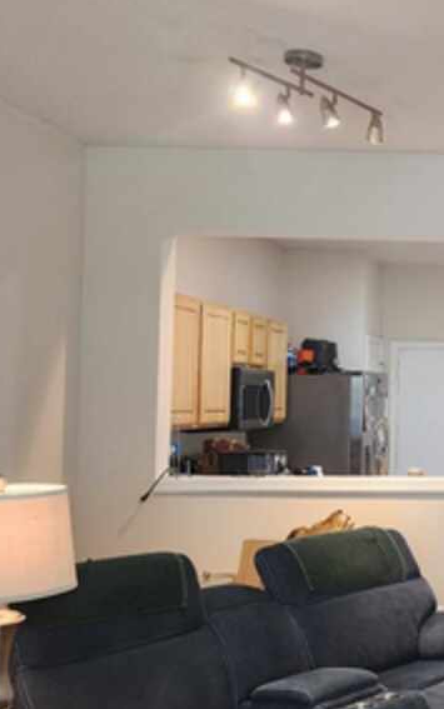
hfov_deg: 21.2
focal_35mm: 55
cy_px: 355
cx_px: 588
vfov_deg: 36.9
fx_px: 1063
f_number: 1.8
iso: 500
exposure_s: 1/120
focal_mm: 6.4
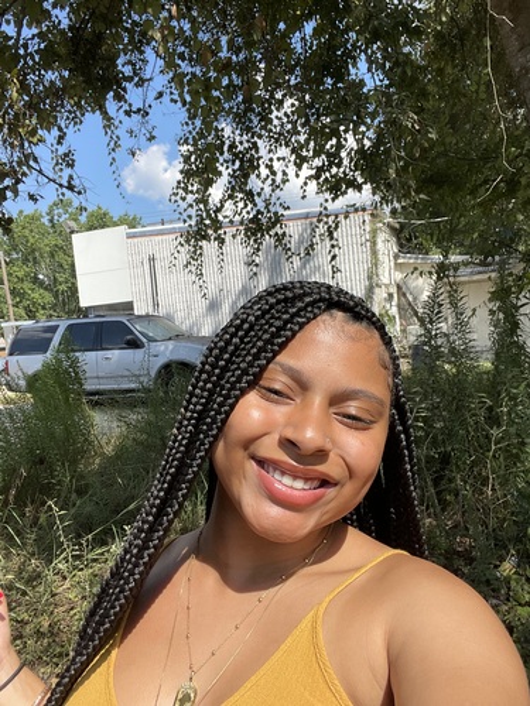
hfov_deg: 46.8
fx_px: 612
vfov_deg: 60.0
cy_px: 353
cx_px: 265
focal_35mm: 30
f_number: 2.2
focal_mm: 2.71
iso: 25
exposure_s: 1/885
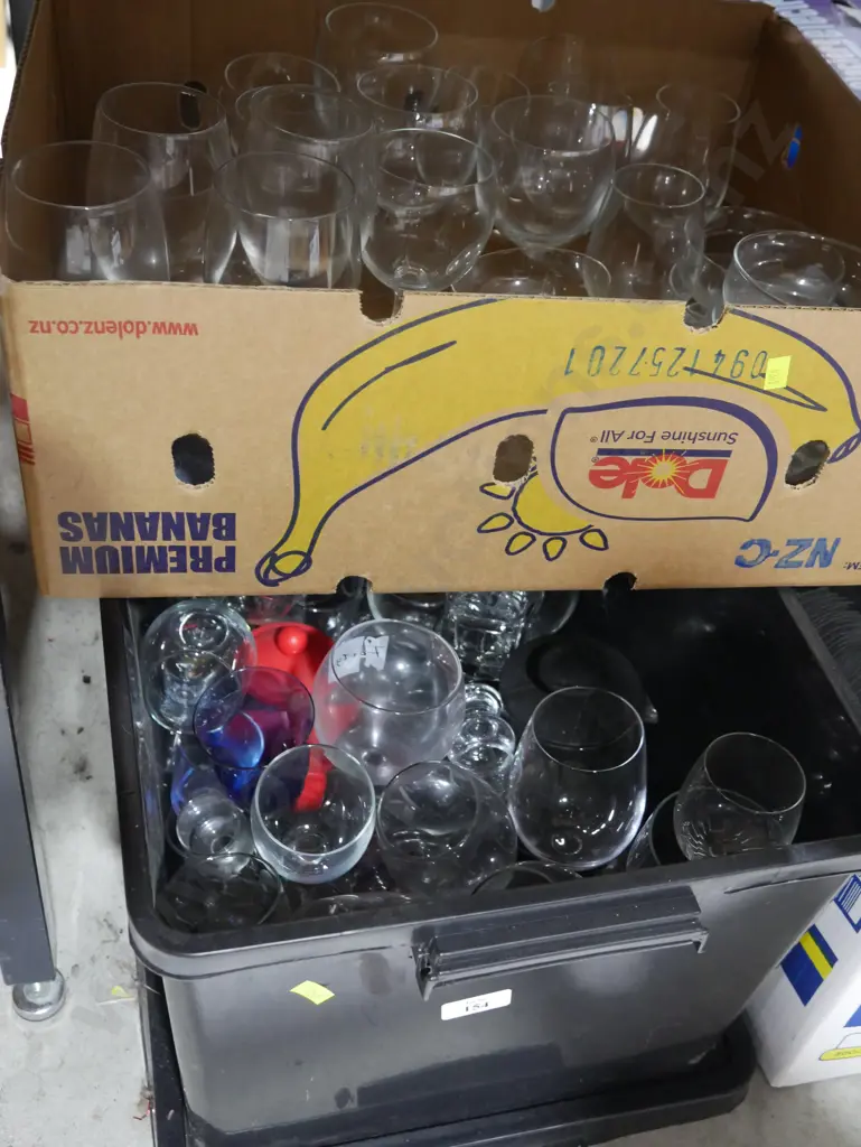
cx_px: 430
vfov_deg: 49.0
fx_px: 1259
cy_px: 574
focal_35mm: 38
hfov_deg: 37.8
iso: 2500
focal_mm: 19
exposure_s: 1/60
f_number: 4.1
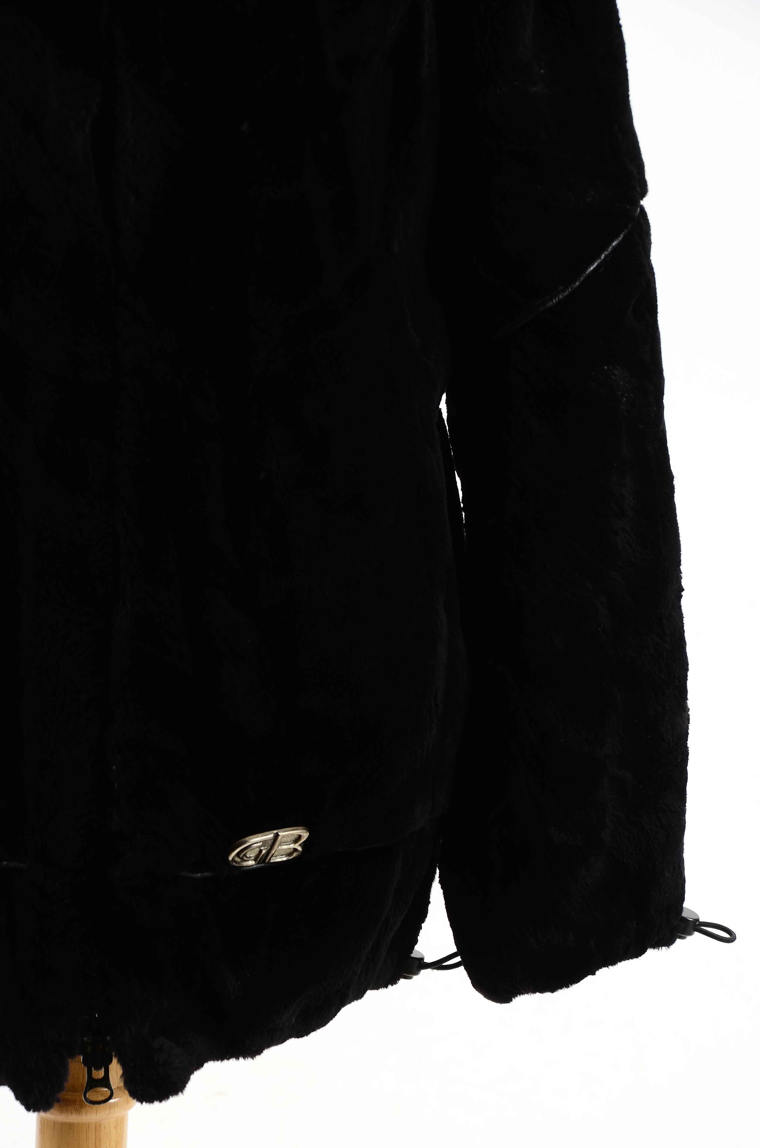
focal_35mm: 147
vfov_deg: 14.0
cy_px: 574
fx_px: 4676
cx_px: 380
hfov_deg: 9.3
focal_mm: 98
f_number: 8
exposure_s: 1/80
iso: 160
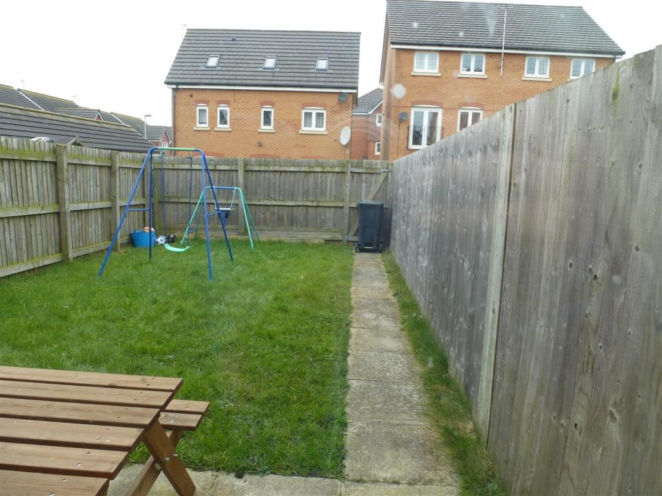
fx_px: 459
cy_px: 248
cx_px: 331
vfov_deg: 56.8
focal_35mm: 24
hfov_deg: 71.6
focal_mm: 4.3
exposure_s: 1/125
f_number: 4
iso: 100
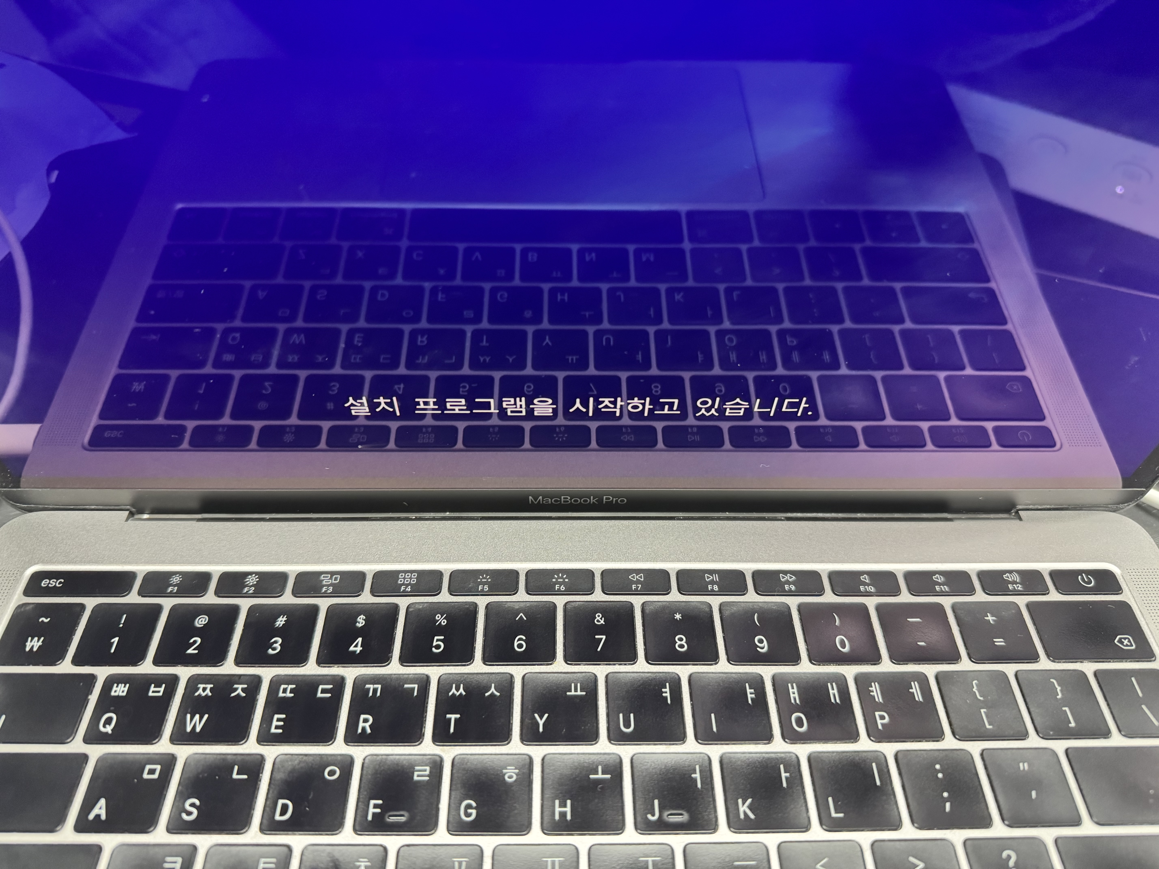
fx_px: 804
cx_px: 580
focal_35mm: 24
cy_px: 434
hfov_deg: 71.6
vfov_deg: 56.8
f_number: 1.78
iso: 400
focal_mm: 6.76
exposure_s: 1/60
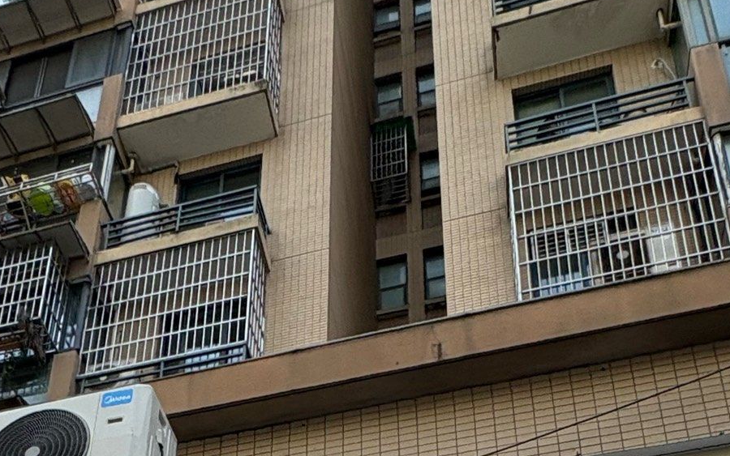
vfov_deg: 18.8
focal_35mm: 45
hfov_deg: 44.3
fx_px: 895
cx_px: 338
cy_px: 901
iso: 40
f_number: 2.2
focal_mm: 2.22
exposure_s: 1/687
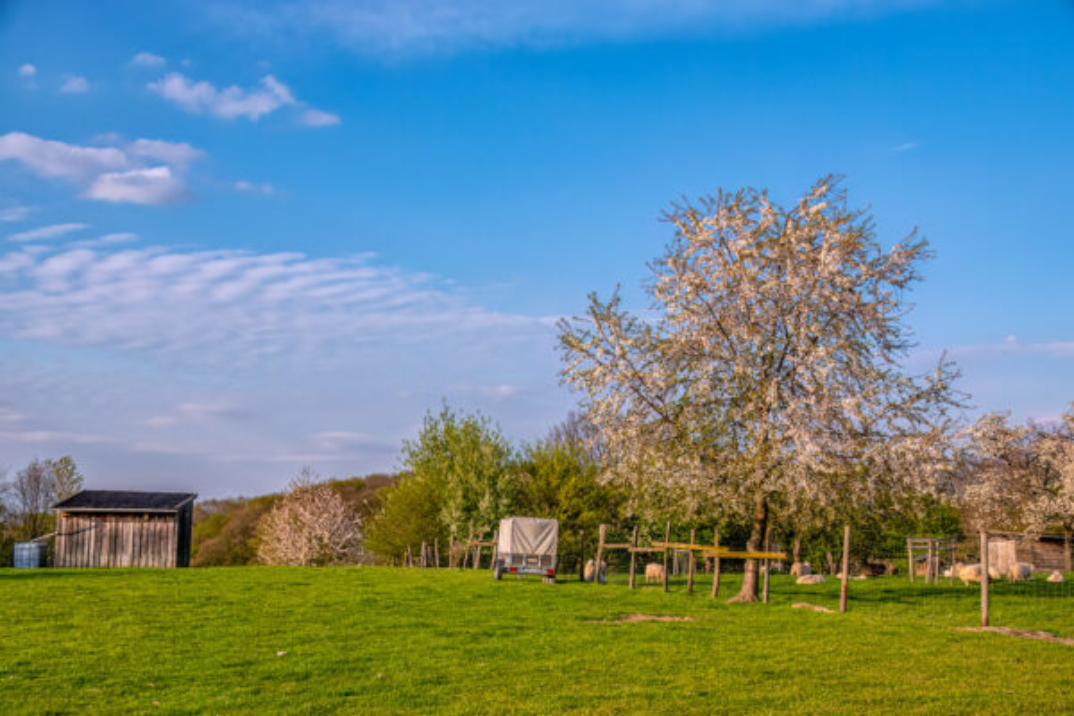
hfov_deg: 45.4
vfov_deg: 31.2
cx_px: 537
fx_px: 1283
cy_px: 358
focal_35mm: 43
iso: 320
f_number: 3.2
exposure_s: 1/4000
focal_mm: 15.73
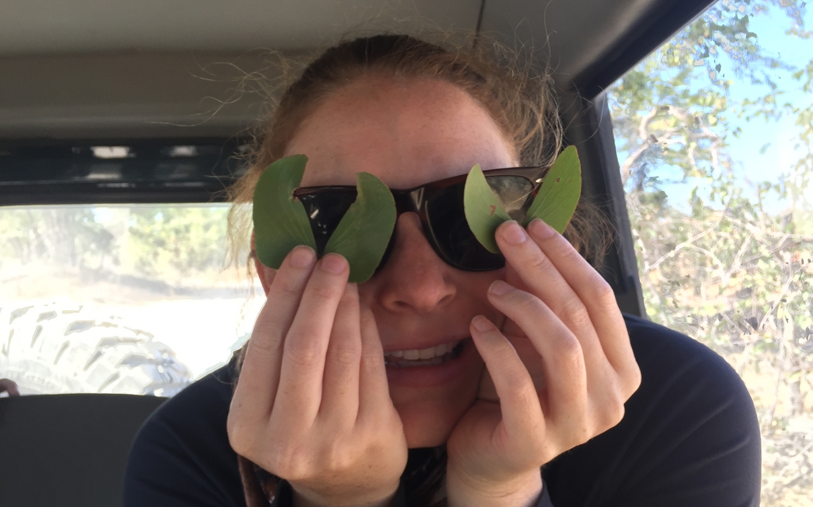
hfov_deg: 59.7
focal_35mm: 32
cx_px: 416
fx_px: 709
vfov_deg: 39.4
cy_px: 267
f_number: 2.2
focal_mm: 4.15
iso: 40
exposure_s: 1/100
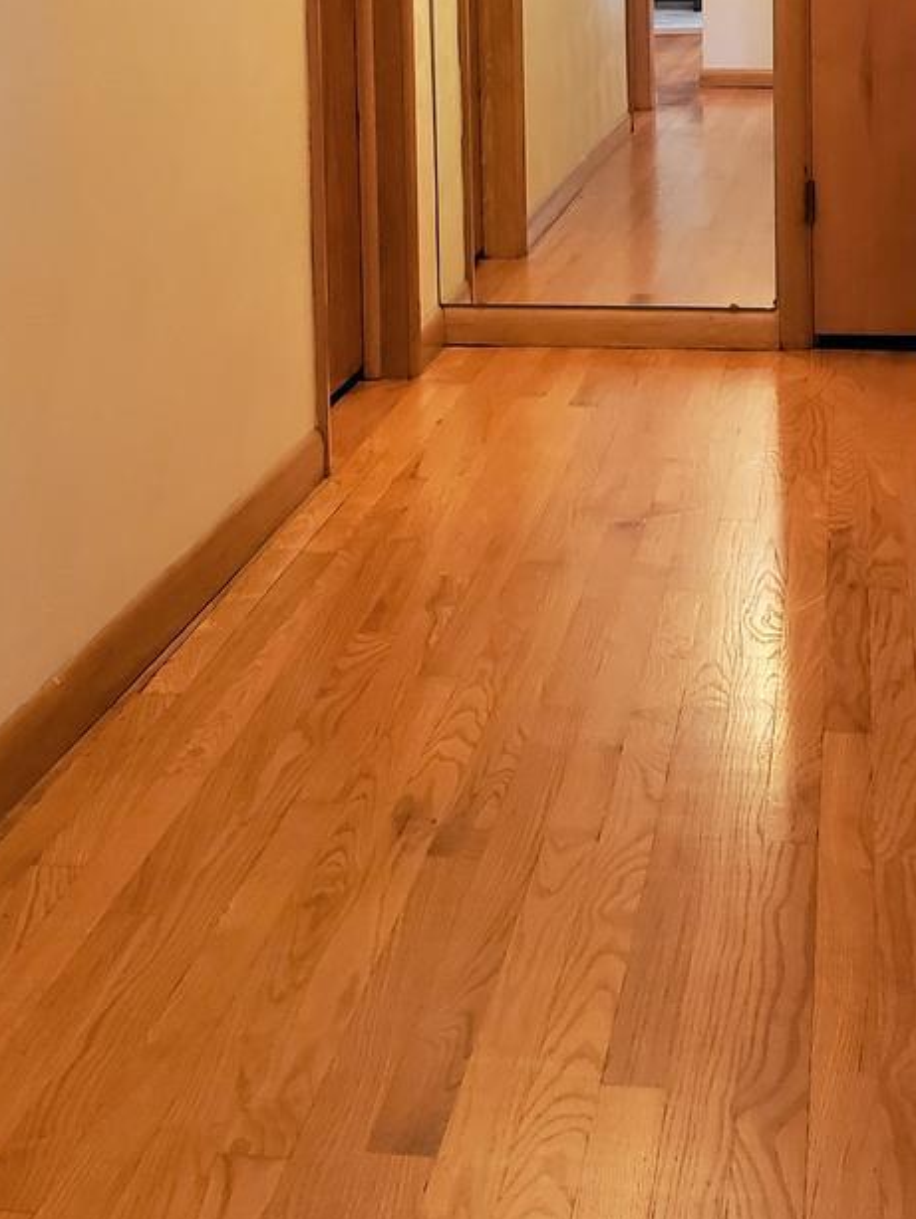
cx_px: 455
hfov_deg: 22.6
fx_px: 2292
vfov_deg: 28.8
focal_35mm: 65
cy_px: 151
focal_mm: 4.3
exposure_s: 1/60
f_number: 1.5
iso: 320
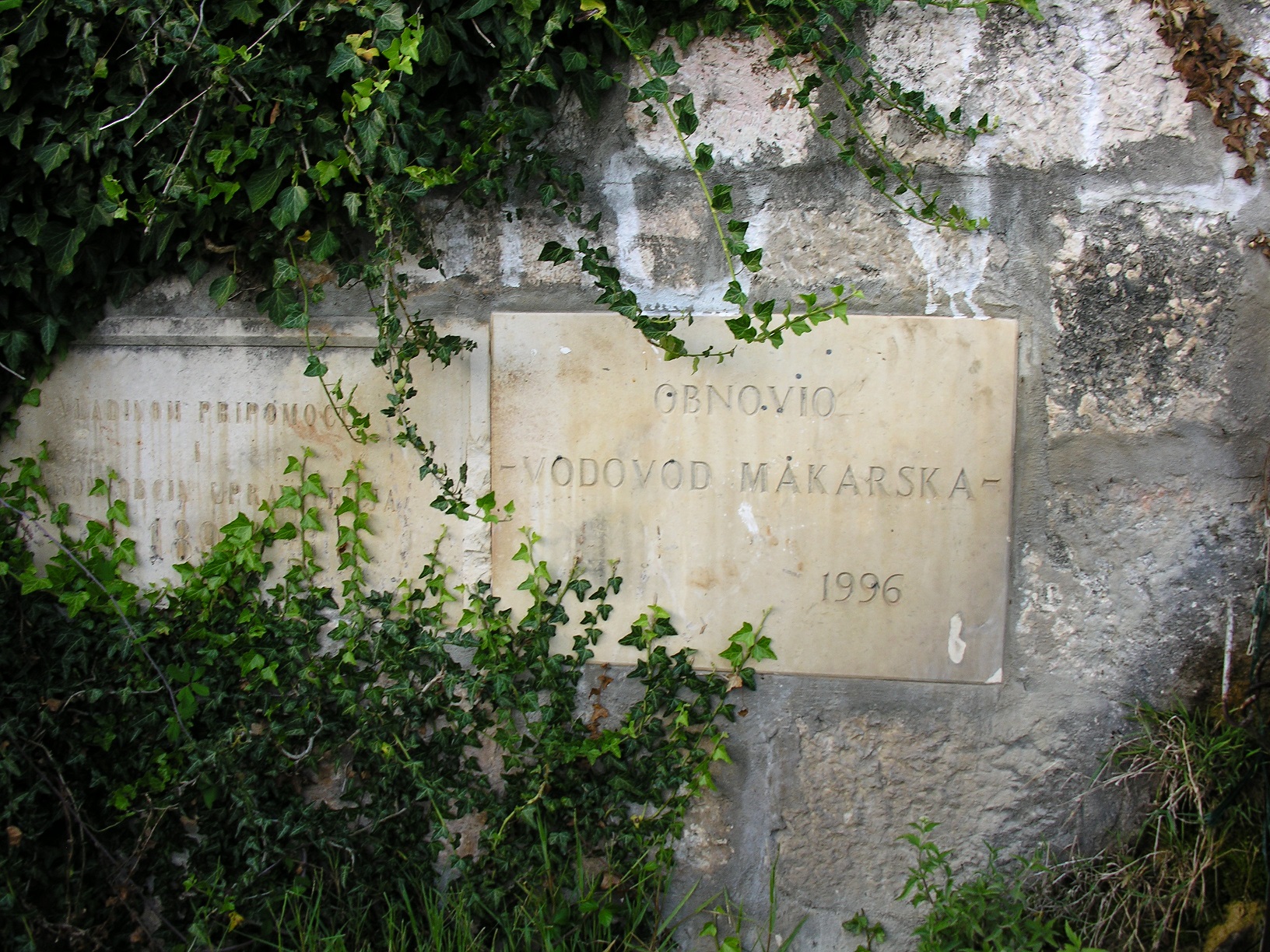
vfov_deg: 40.7
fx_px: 1284
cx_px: 635
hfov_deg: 52.6
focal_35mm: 35
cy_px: 476
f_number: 3.6
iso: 50
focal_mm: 8.9
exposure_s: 1/32.4
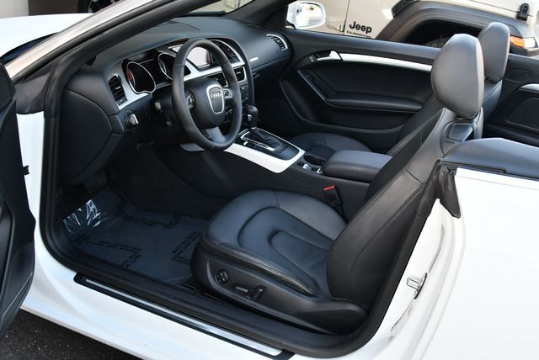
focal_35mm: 36
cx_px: 270
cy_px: 180
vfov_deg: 36.9
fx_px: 539
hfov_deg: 53.1
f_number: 4
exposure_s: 1/250
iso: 400
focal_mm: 18
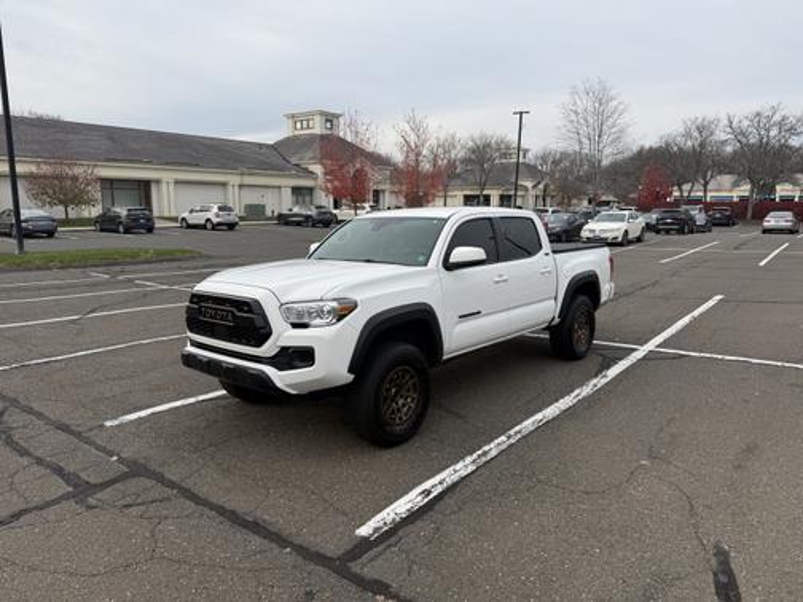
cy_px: 301
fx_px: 557
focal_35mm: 24
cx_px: 402
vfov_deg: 56.8
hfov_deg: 71.6
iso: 80
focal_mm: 6.76
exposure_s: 1/2000
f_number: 1.78
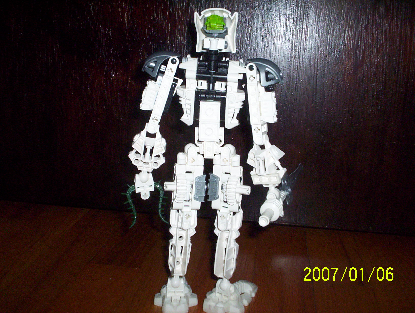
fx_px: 457
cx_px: 208
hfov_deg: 48.9
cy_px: 156
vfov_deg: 37.9
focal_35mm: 38
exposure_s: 1/60
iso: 140
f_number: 4.5
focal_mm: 4.99
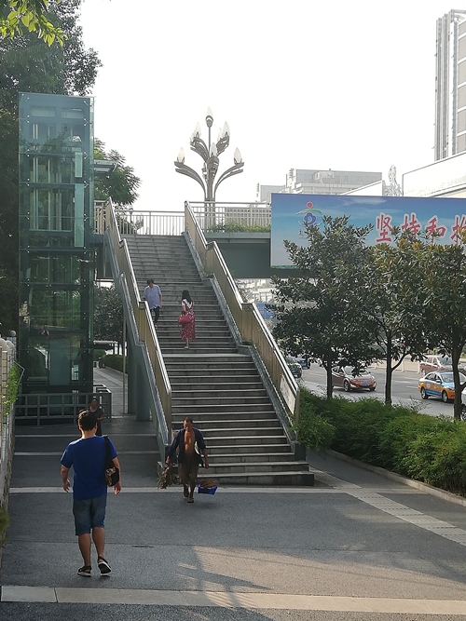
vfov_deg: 35.5
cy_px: 310
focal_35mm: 54
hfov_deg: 27.0
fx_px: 970
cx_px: 233
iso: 50
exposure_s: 1/340
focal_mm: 3.81
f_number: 2.2
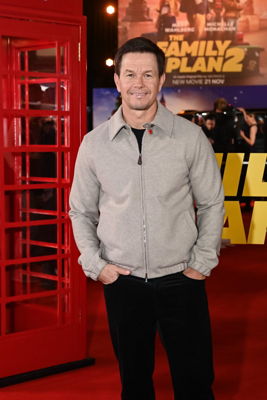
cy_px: 200
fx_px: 556
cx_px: 134
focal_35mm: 50
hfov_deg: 27.0
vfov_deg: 39.6
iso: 1250
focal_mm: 50
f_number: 4
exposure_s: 1/400
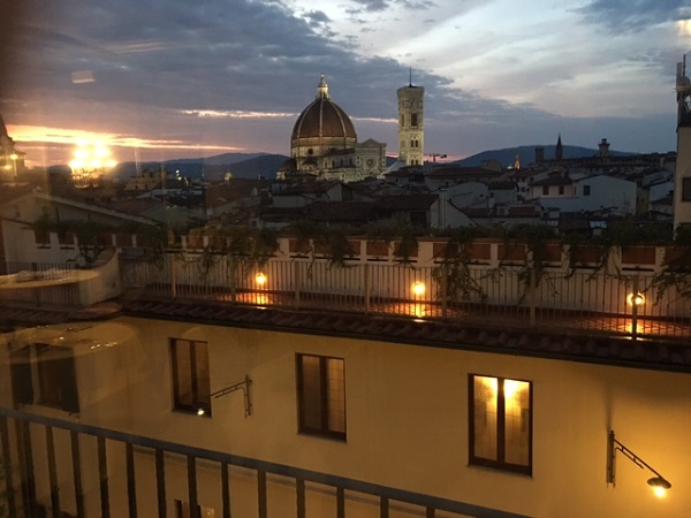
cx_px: 346
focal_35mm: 29
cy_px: 259
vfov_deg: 48.2
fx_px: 579
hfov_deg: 61.7
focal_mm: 4.15
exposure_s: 1/4
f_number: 2.2
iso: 100
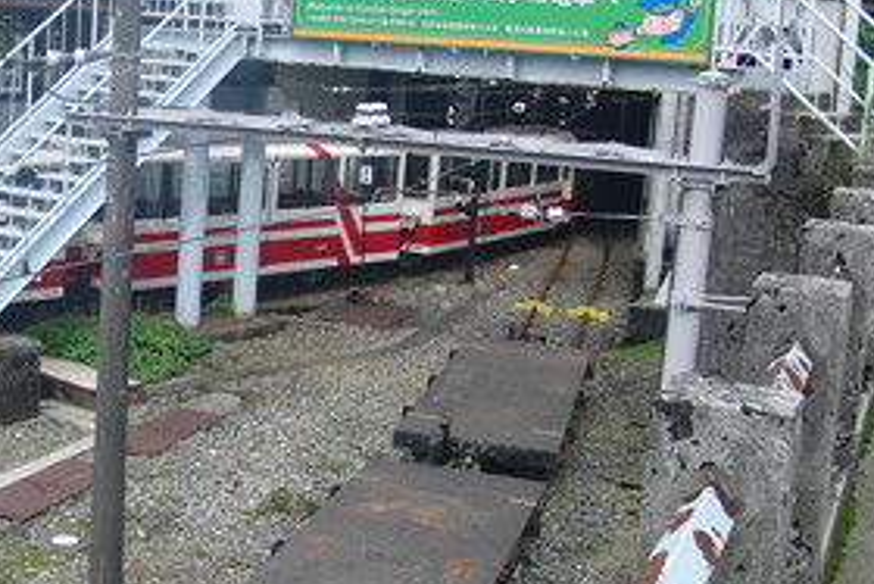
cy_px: 237
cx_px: 198
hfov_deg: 31.7
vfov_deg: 21.9
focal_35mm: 62
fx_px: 1506
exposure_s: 1/500
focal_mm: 6.42
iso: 100
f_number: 3.6
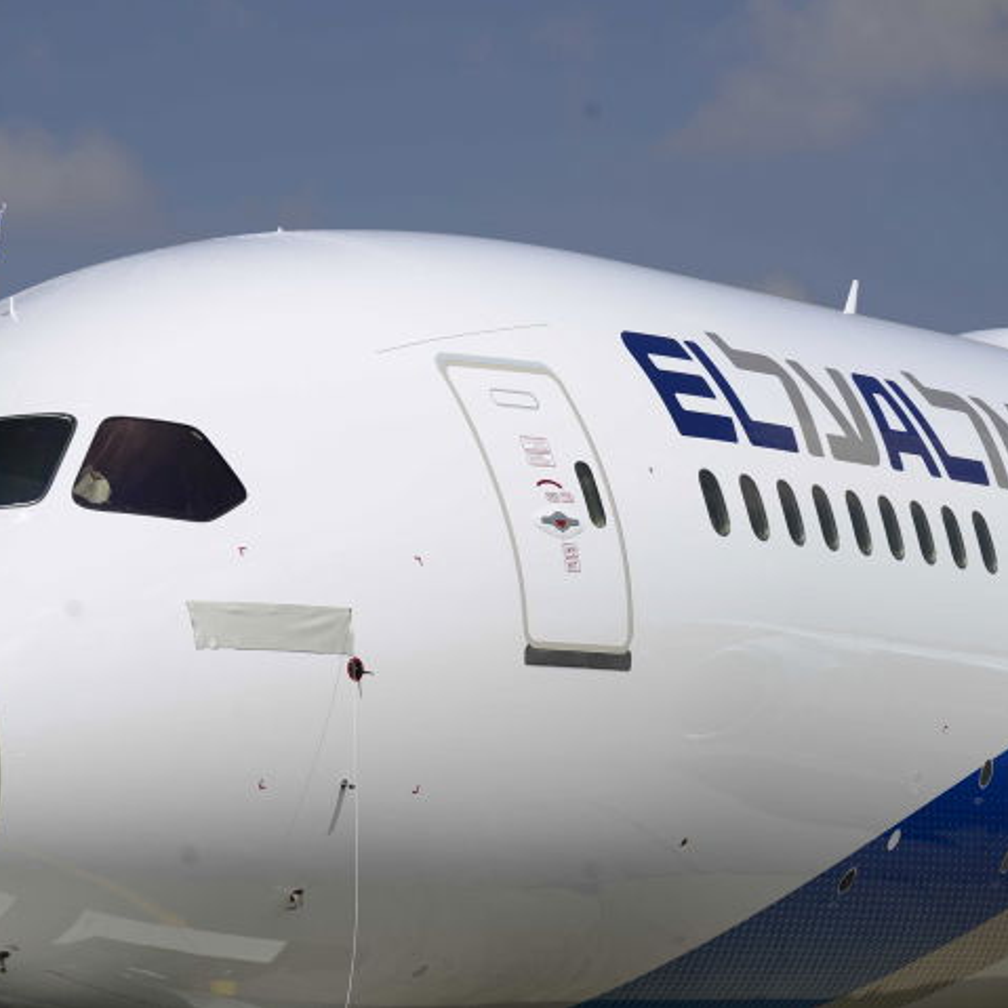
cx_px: 400
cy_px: 502
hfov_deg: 8.8
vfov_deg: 8.8
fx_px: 6556
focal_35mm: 199
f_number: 5.6
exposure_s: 1/800
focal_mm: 155
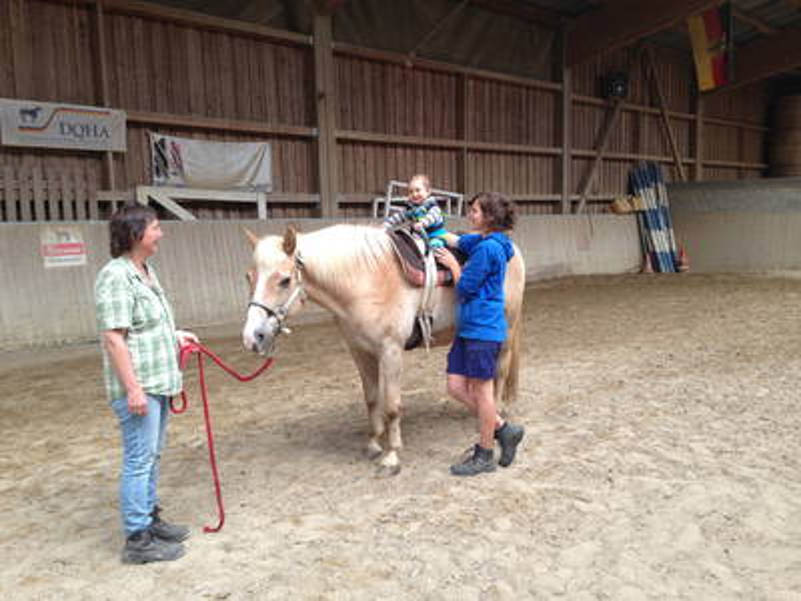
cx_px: 400
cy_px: 300
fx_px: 764
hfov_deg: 55.4
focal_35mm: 33
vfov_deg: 42.9
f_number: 2.4
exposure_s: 1/135
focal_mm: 4.12
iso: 50
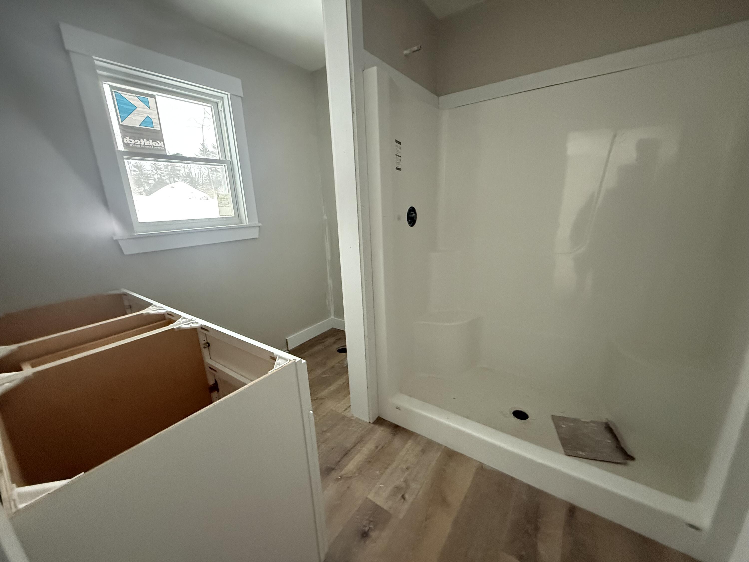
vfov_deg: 85.7
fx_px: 303
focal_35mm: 14
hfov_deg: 102.1
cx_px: 374
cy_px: 281
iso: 1000
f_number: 2.2
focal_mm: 2.22
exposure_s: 1/60
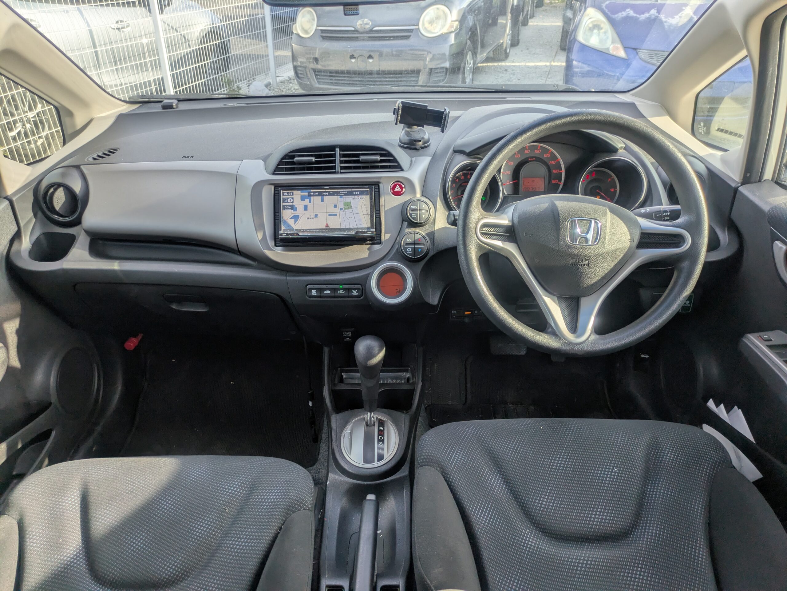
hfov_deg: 69.4
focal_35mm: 25
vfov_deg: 54.9
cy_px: 296
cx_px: 394
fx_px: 569
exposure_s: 1/480
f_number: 1.89
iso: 43
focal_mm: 5.43
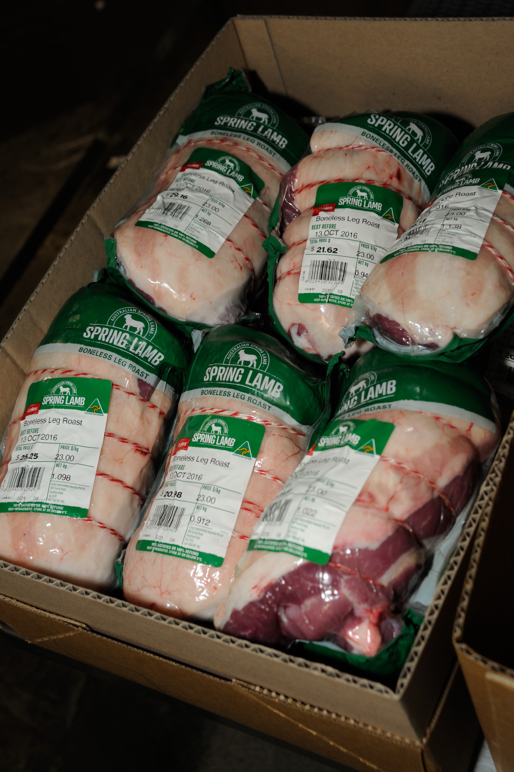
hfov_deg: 27.0
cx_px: 257
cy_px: 386
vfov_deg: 39.6
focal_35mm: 50
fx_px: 1071
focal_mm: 50
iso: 800
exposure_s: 1/60
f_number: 7.1
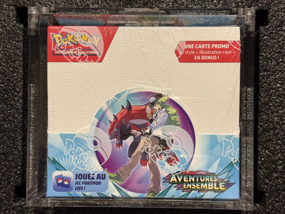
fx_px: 395
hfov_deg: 39.7
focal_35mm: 48
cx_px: 142
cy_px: 107
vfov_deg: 30.3
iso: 160
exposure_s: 1/50
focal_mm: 6.76
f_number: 1.78
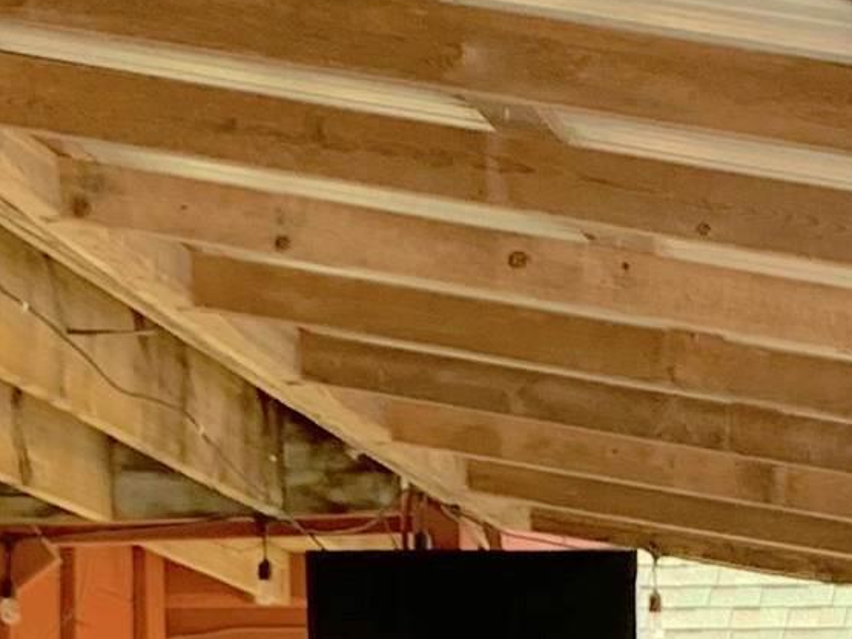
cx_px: 809
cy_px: 1260
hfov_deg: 13.6
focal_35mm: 144
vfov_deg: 9.6
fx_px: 3543
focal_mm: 4.25
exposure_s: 1/144
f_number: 1.8
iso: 25
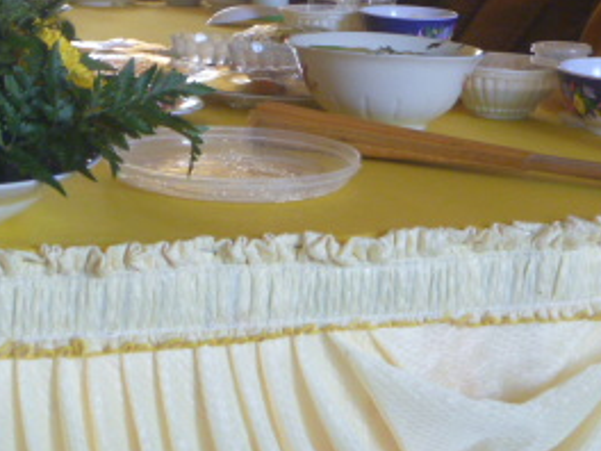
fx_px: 1476
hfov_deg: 22.7
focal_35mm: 85
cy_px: -73
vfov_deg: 16.7
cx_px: 485
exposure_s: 1/30
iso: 200
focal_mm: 6.3
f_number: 3.5
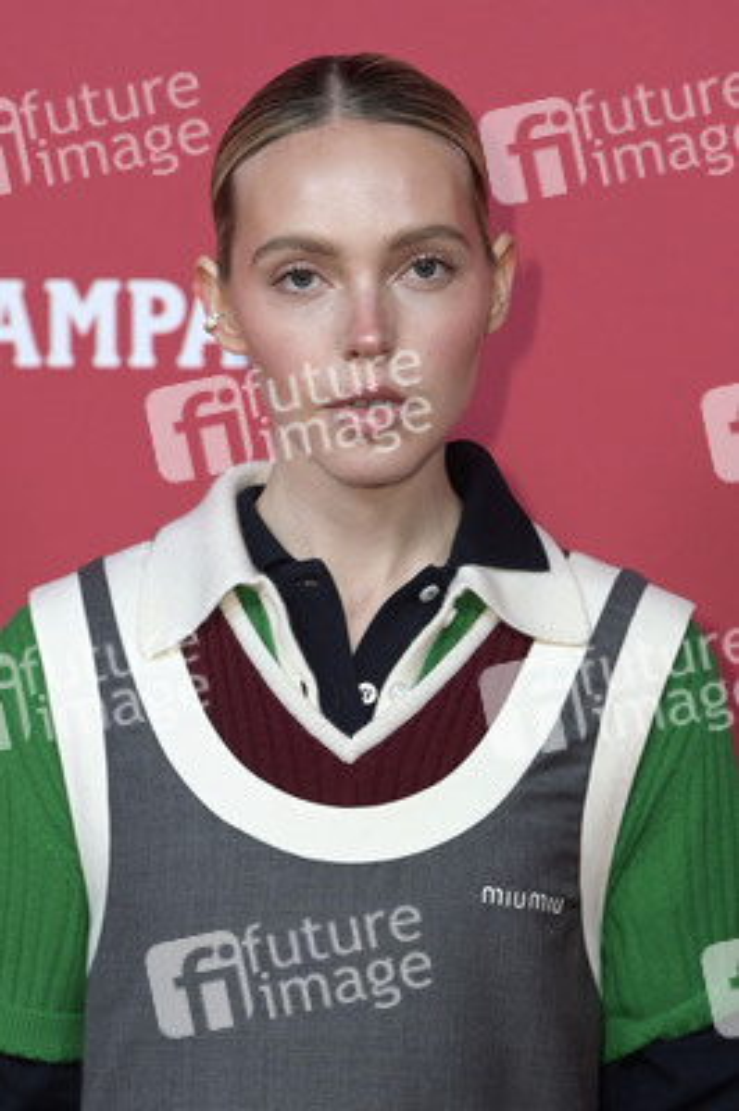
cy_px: 556
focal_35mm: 130
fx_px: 4010
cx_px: 370
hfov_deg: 10.5
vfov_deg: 15.8
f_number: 5
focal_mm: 130
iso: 1600
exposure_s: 1/400
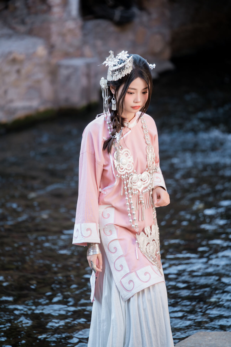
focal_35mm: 138
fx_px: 1328
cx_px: 116
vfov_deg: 14.9
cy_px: 174
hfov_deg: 9.9
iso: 125
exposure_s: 1/125
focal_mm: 138
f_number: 2.8
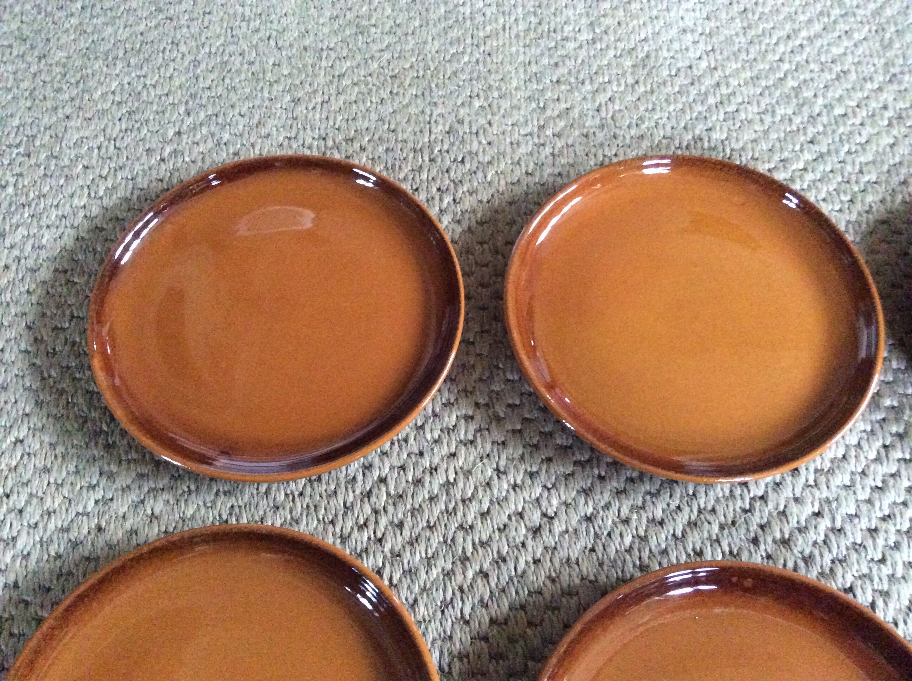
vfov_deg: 44.1
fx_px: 842
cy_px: 340
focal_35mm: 32
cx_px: 456
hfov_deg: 56.9
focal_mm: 3.3
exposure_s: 1/17
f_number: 2.4
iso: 640
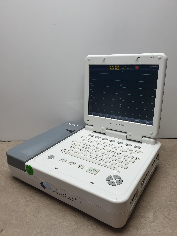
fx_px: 177
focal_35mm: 26
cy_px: 118
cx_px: 88
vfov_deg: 67.3
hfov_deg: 53.1
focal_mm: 4.3
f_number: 2.4
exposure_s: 1/100
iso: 80
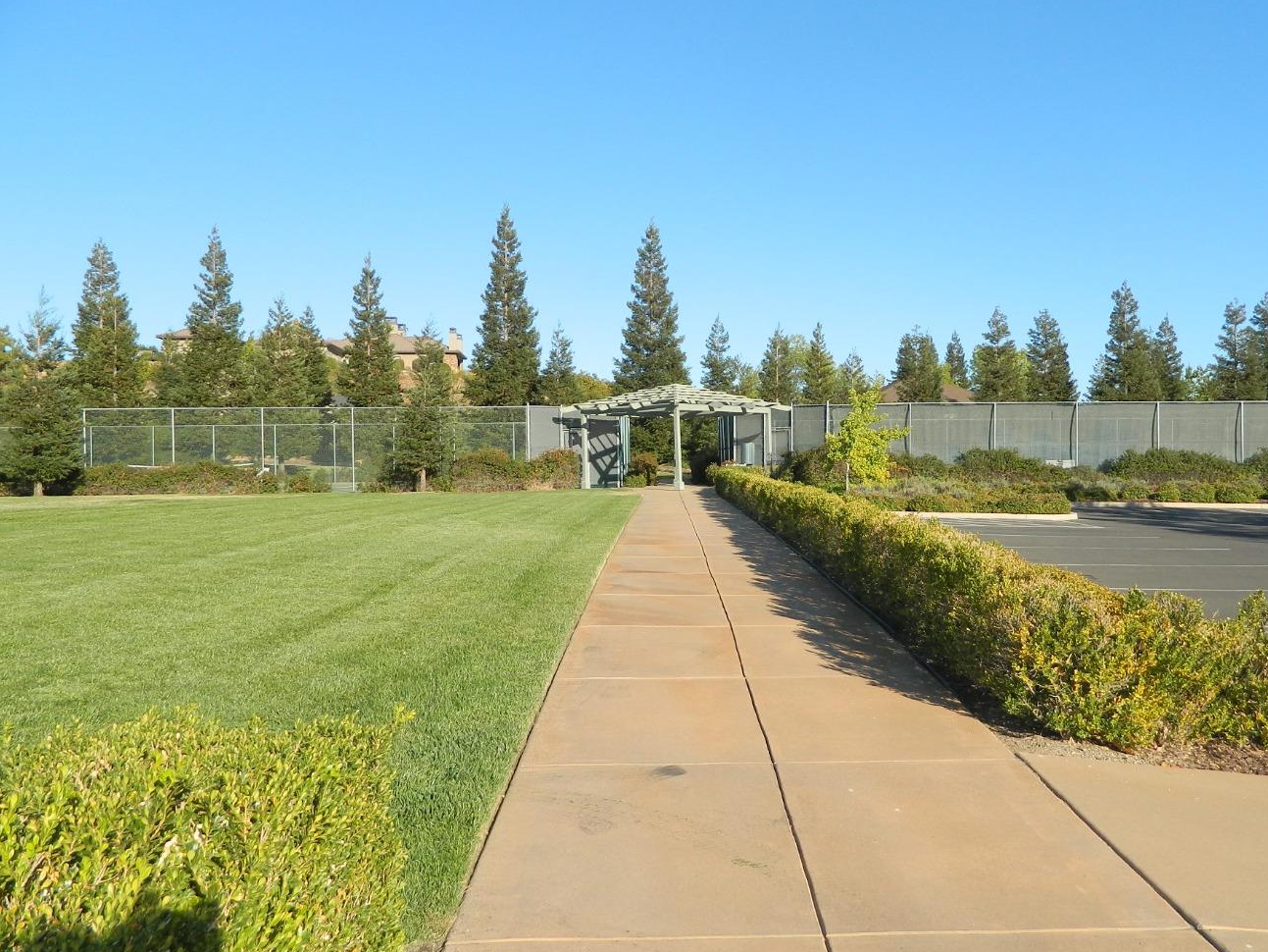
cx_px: 721
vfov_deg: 48.2
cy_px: 477
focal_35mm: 29
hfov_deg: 61.4
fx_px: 1062
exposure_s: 1/800
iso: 80
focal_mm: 4.5
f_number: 3.1
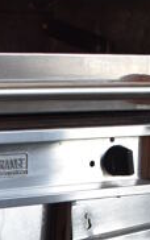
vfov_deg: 14.2
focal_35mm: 138
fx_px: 901
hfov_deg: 9.4
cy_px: 358
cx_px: -3
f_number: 3.5
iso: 800
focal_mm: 18
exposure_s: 1/250
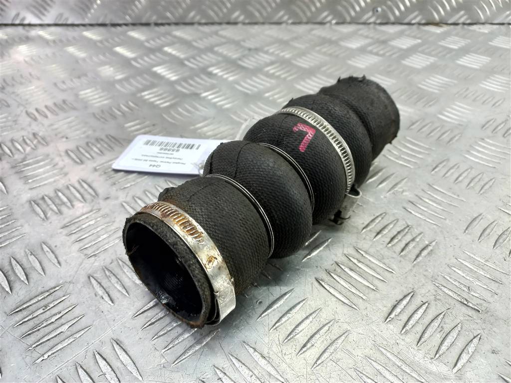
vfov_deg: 54.9
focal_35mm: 25
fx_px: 369
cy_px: 192
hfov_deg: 69.4
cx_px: 256
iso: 125
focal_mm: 4.6
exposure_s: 1/50
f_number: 1.8
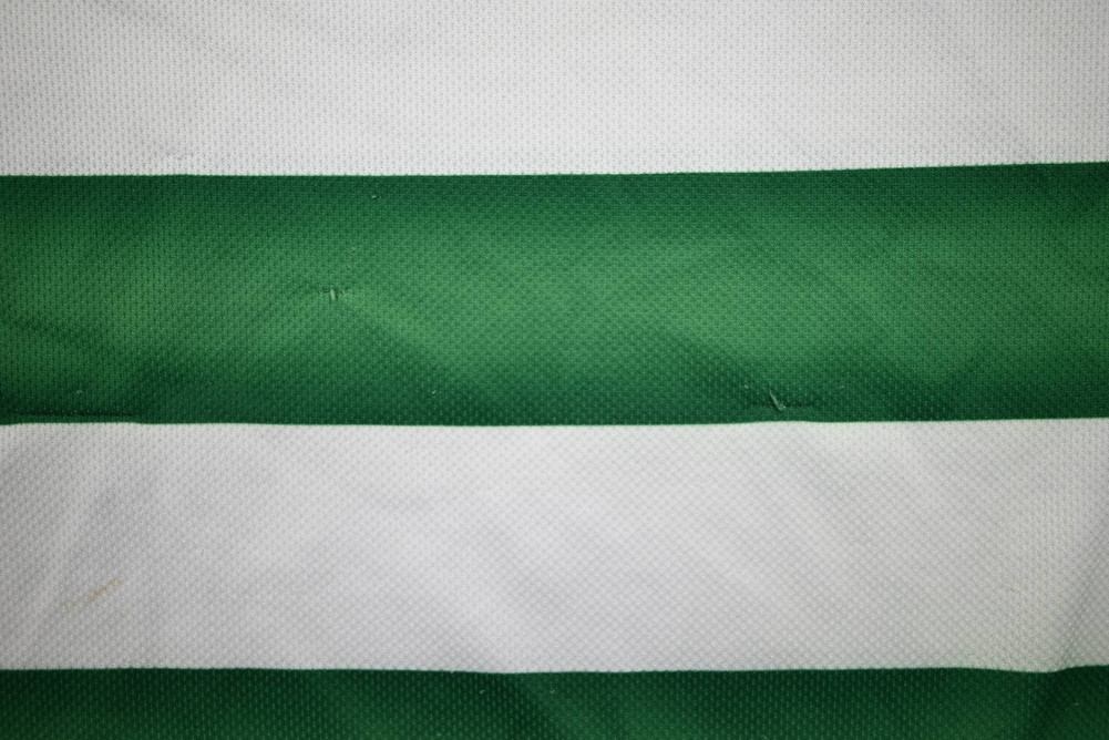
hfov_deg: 54.4
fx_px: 1078
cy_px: 370
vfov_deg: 37.9
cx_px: 554
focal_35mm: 35
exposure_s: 1/180
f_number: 5
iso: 200
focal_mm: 35
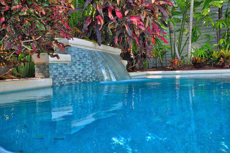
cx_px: 115
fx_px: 191
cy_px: 76
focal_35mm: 30
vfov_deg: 43.5
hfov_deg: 62.0
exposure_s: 1/60
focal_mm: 20
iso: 400
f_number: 10
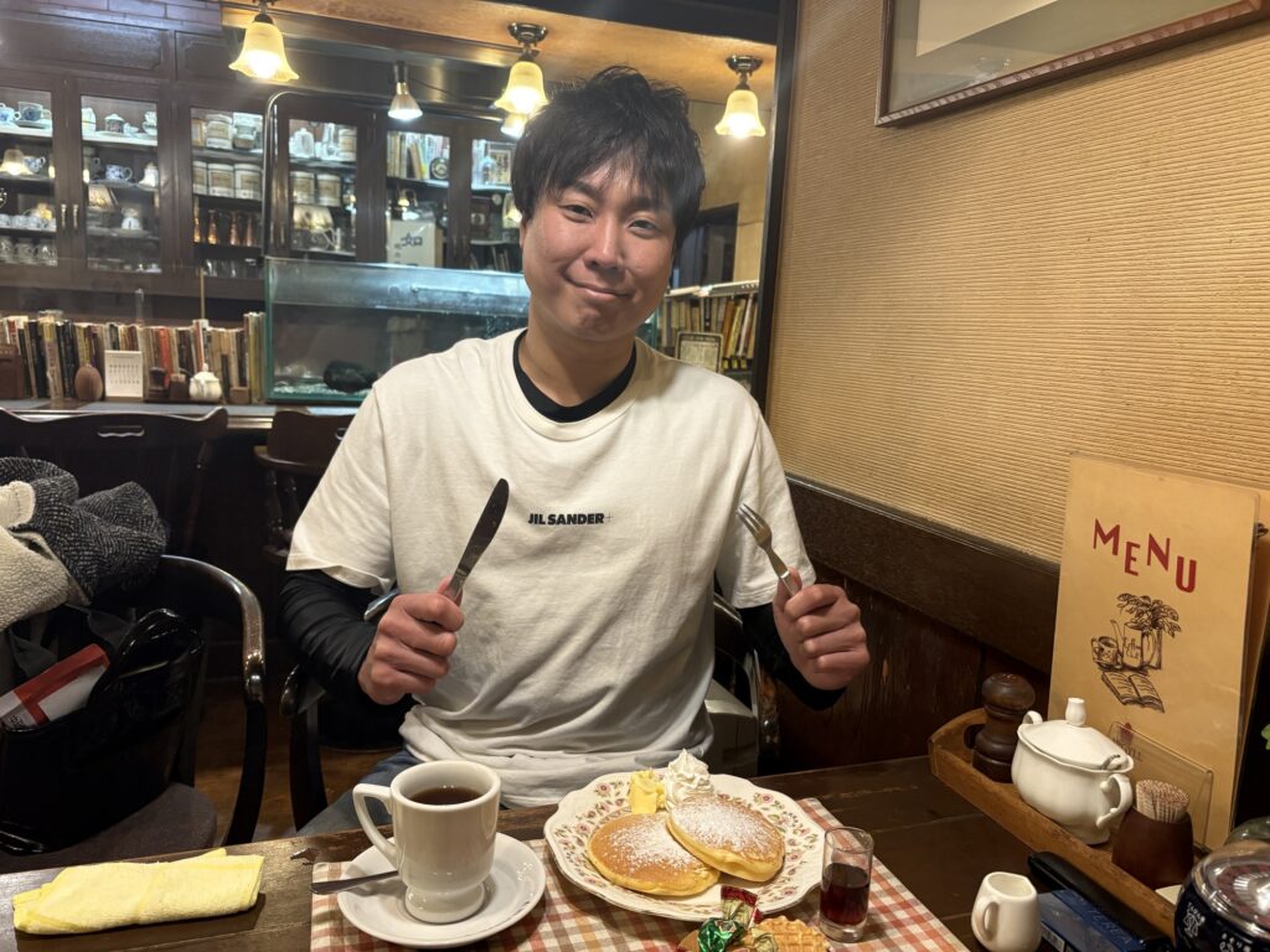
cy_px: 476
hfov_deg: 67.3
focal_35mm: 26
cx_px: 635
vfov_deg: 53.1
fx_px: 954
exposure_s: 1/60
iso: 200
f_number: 1.6
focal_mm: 5.96
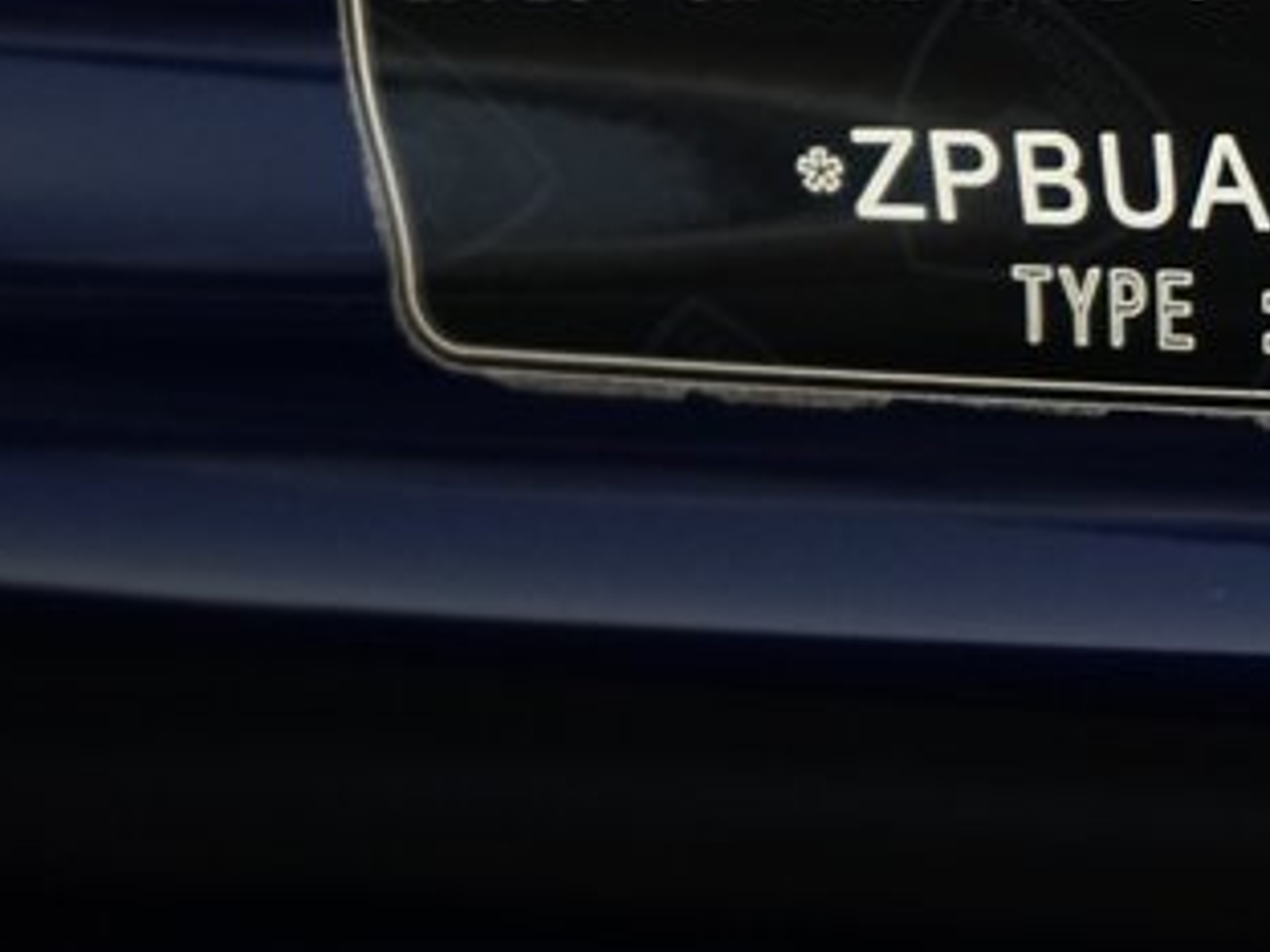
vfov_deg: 7.4
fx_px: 7301
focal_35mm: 199
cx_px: 1478
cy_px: -242
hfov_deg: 9.8
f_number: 5.6
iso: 2000
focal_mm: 63
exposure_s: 1/25
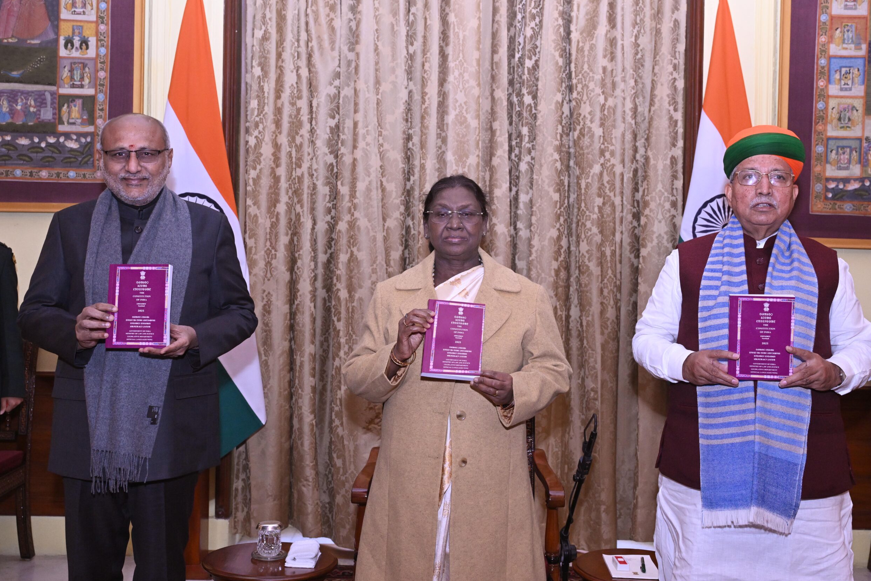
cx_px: 449
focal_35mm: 31
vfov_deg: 42.3
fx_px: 750
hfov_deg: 60.3
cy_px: 293
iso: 2500
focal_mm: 30
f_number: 5
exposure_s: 1/160
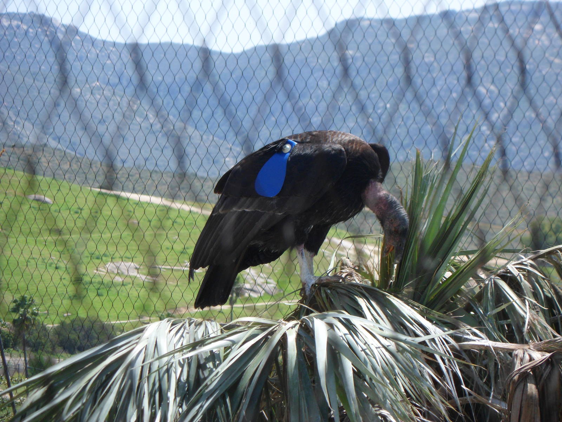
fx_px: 4384
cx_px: 281
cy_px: 211
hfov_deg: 7.3
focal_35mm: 270
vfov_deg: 5.5
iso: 80
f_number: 5.9
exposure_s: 1/250
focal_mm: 46.8
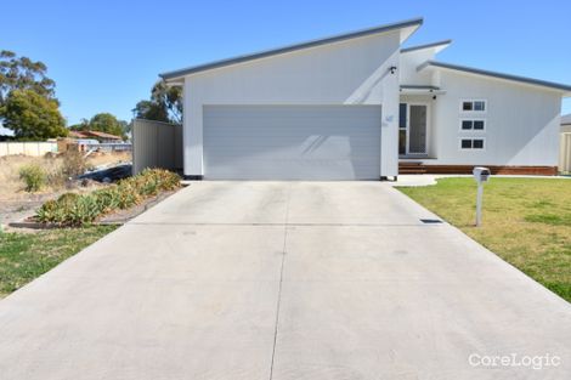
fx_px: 476
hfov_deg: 61.9
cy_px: 190
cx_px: 286
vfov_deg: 43.6
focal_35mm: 30
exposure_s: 1/500
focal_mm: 20
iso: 125
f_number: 8
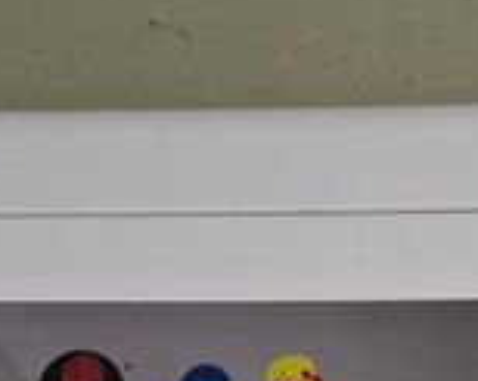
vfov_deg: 12.5
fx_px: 1569
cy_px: 709
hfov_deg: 17.3
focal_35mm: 111
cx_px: 335
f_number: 1.8
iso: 80
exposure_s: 1/100
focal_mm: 5.54
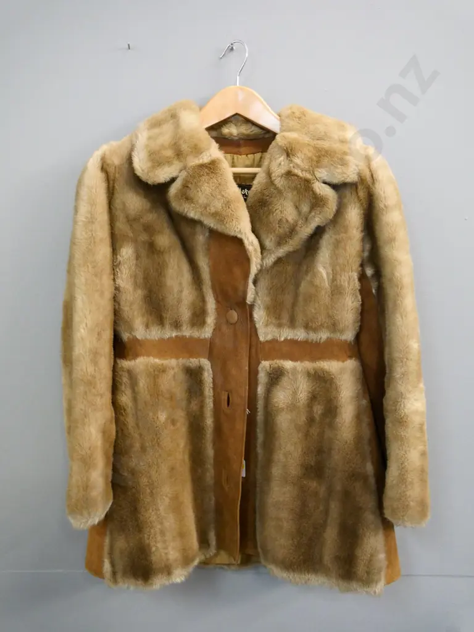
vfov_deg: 51.4
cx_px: 237
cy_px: 316
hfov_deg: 39.7
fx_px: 657
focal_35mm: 36
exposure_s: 1/60
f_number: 5
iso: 3200
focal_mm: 18
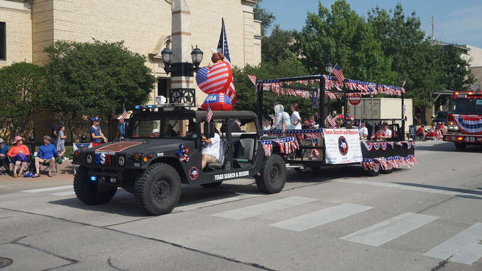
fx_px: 524
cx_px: 241
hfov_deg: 49.4
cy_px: 111
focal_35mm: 41
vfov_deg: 28.9
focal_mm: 26
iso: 100
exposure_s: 1/400
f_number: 9
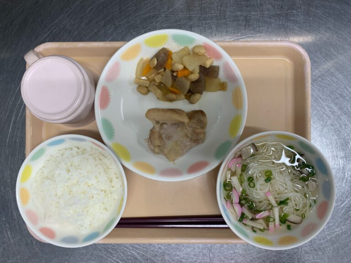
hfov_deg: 67.3
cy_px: 132
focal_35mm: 26
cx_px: 176
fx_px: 264
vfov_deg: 53.1
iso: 64
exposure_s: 1/60
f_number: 1.8
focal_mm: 4.25
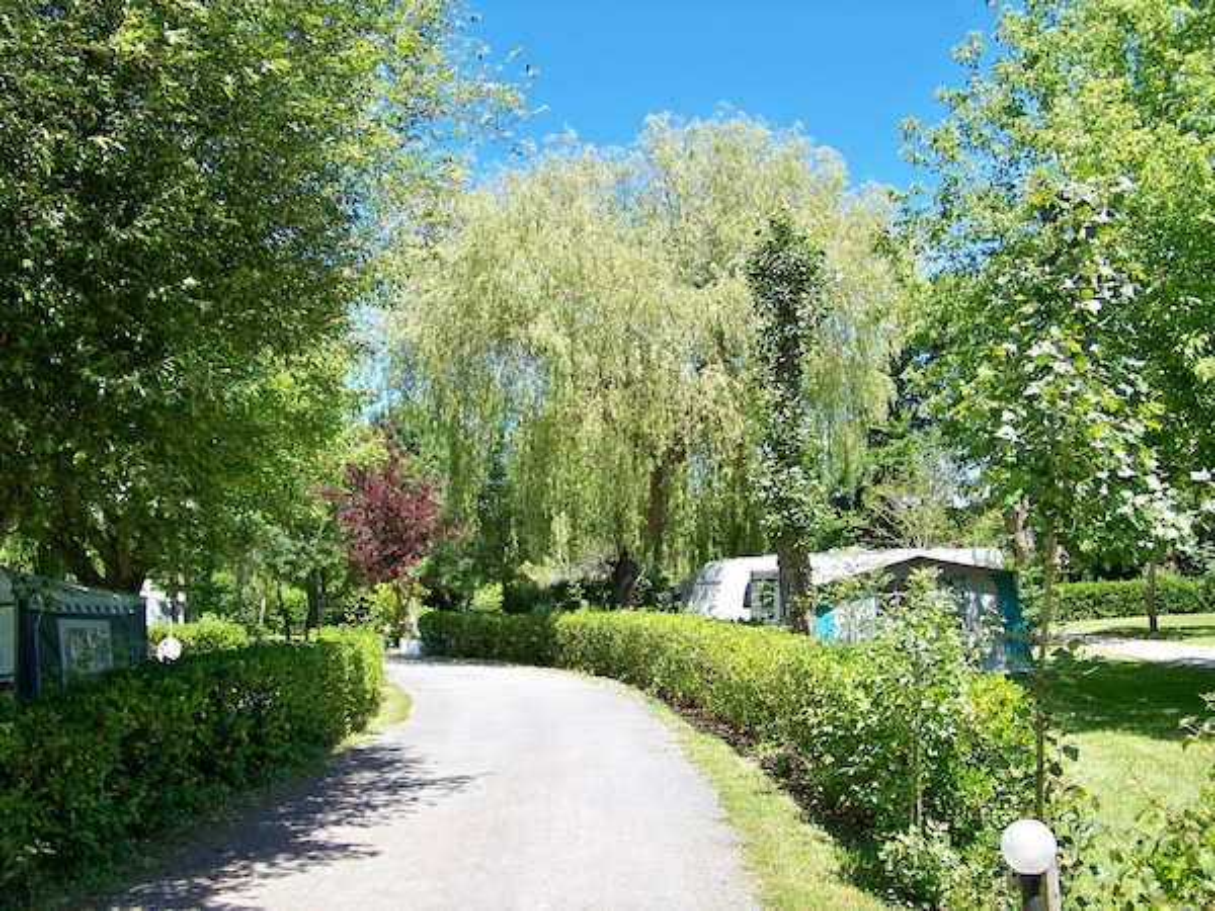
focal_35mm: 33
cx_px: 608
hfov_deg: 55.4
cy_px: 456
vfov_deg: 42.9
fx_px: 1158
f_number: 2.8
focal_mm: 5.85
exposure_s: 1/400
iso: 80
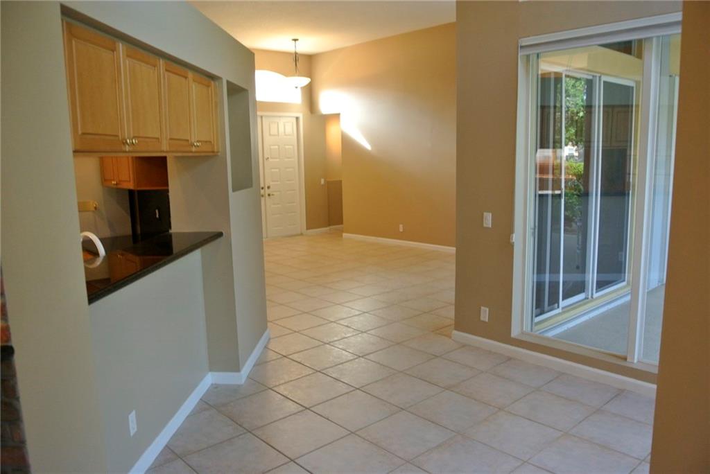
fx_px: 533
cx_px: 355
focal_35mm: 27
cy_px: 237
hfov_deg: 67.4
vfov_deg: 48.0
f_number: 3.5
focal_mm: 10
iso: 400
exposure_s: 1/30
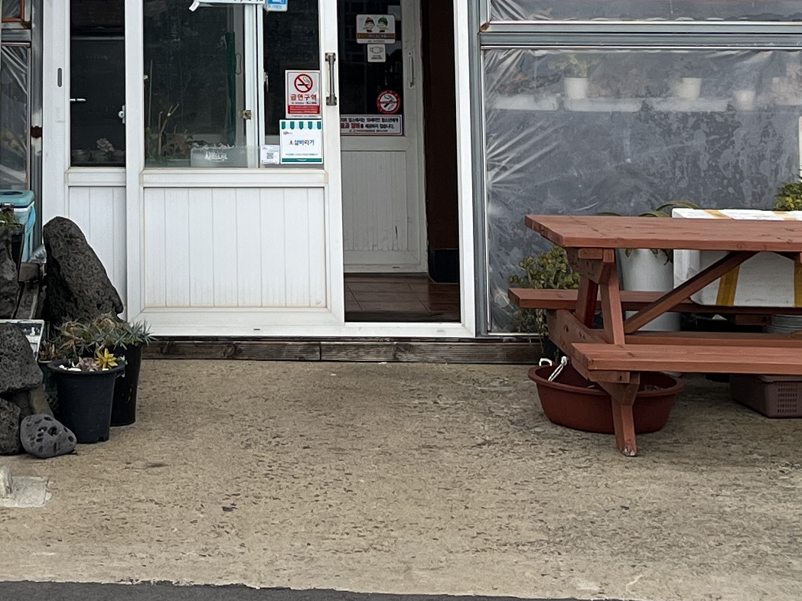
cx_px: 111
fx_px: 2317
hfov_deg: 19.4
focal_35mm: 100
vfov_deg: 13.8
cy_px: -314
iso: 50
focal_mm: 5.1
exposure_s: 1/3049
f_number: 1.6
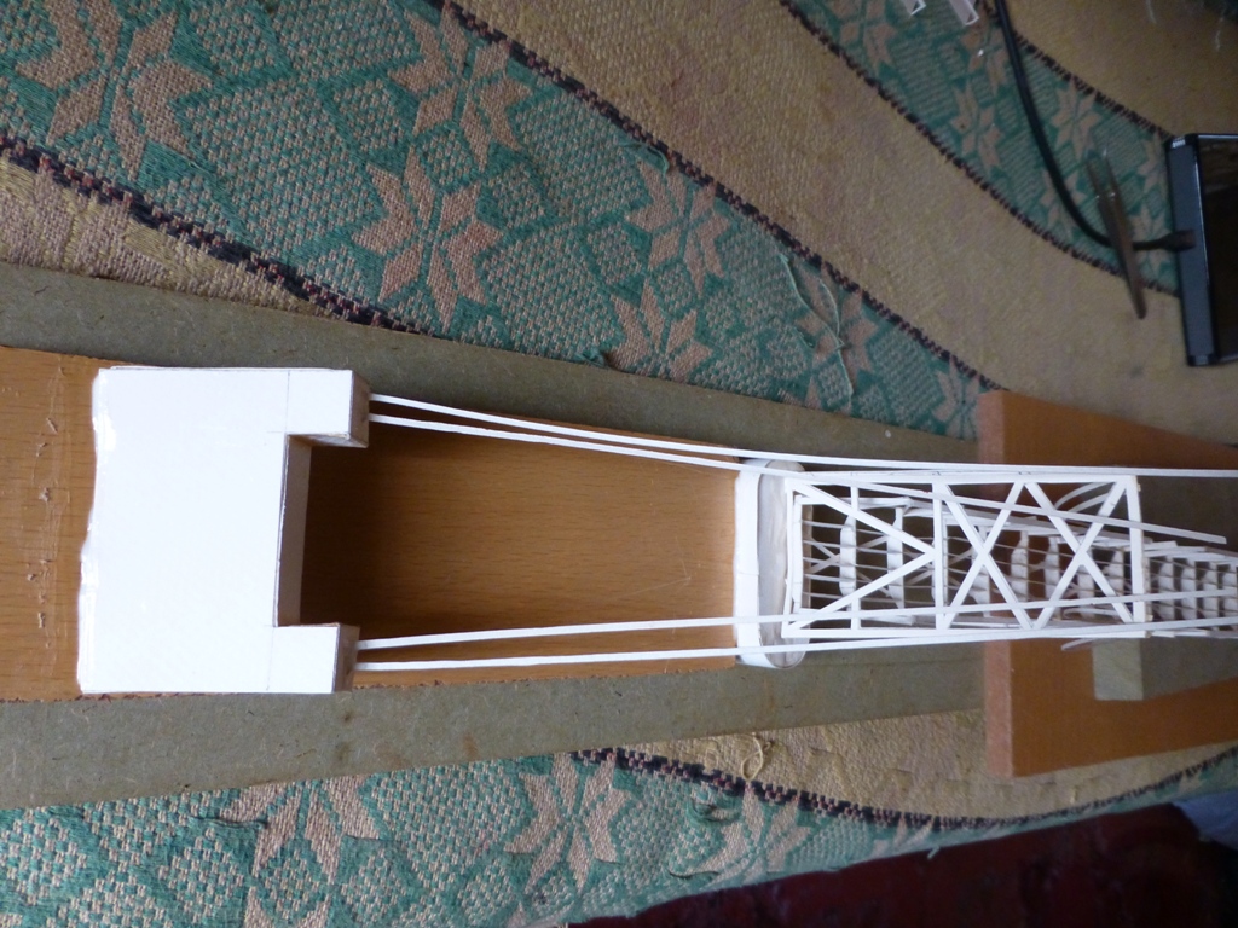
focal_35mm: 24
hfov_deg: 71.6
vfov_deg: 56.8
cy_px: 464
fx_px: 858
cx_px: 619
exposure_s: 1/40
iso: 400
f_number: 3.3
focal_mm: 4.3
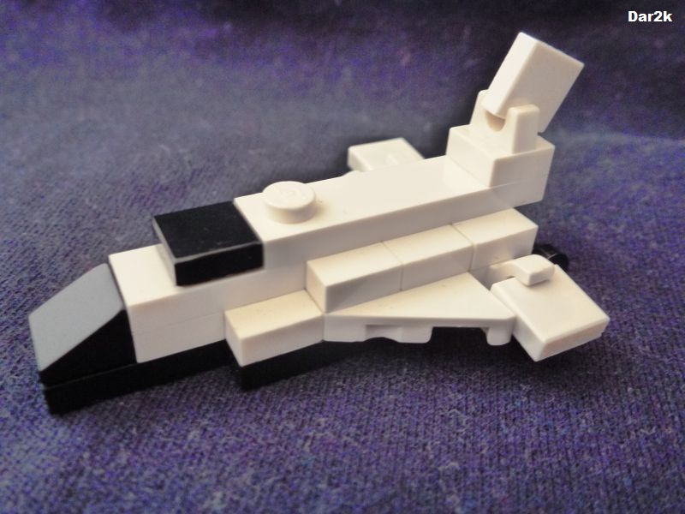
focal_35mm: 30
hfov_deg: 60.0
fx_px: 594
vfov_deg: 46.8
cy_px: 257
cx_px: 342
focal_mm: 5.4
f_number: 3.5
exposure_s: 1/3.2
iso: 400
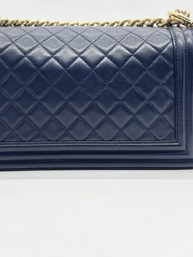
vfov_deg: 38.7
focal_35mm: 49
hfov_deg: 29.7
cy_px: 98
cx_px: 80
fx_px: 364
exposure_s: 1/160
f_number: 1.5
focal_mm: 5.7
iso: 40
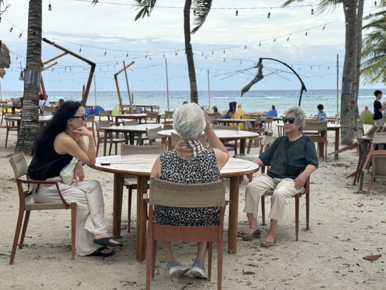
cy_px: 145
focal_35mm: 48
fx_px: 535
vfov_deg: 30.3
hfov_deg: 39.7
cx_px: 193
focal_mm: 6.76
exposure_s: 1/2513
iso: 64
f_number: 1.78
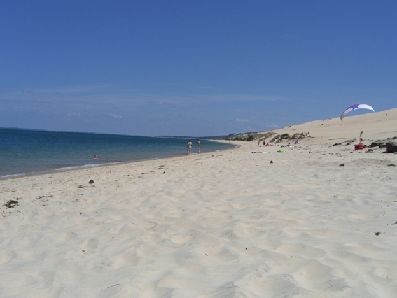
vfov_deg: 36.8
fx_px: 447
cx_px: 202
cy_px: 147
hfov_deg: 47.9
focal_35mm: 39
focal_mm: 7.9
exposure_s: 1/400
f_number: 8
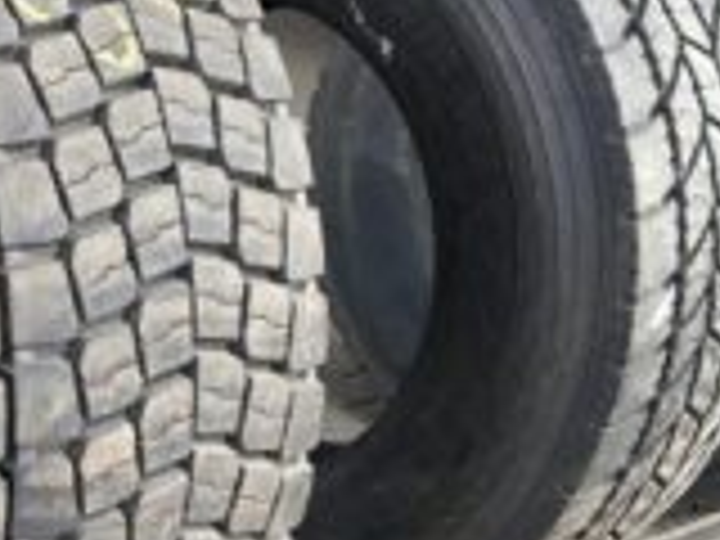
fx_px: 1456
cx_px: -207
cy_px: 385
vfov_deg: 20.9
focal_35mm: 70
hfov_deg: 24.4
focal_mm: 4.25
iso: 32
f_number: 1.8
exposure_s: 1/123
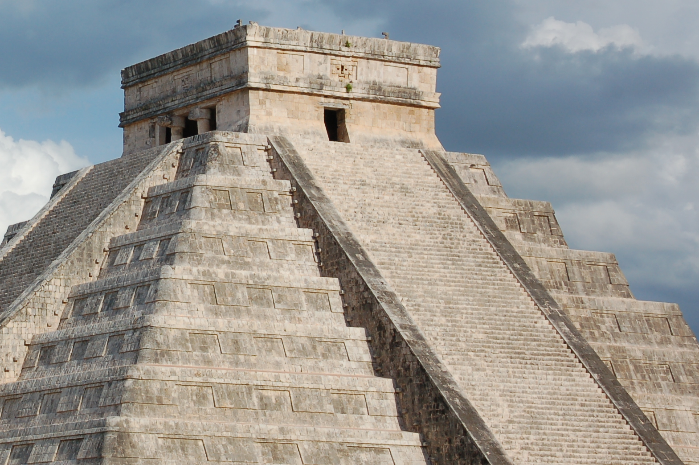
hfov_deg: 17.5
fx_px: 2231
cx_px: 43
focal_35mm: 115
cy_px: 140
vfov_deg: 11.9
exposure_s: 1/400
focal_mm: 40
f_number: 10
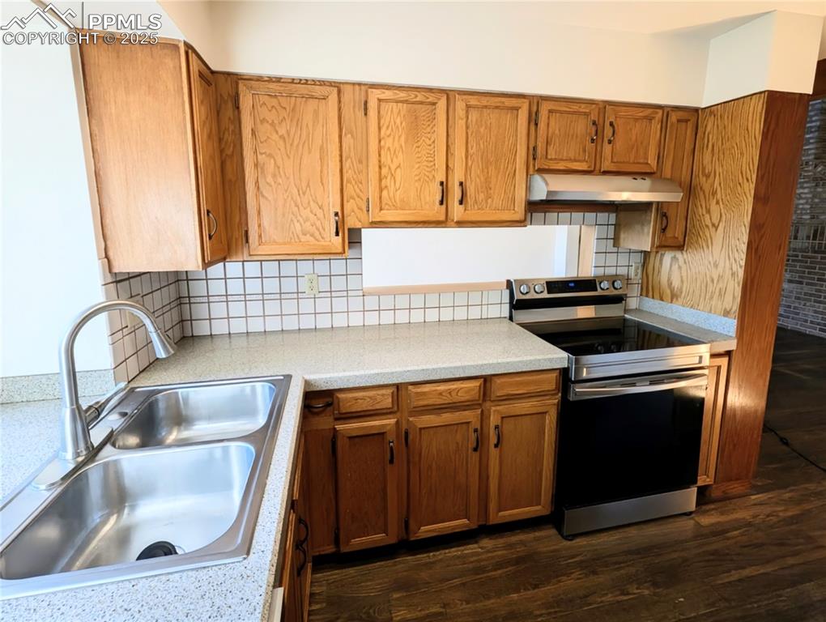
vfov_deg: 90.1
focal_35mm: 13
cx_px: 413
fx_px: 311
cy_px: 311
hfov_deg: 106.1
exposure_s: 1/120
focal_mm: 1.95
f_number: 2.2
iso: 97
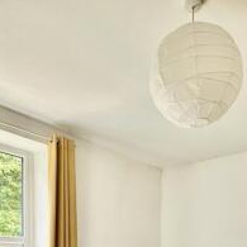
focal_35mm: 37
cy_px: 274
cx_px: 162
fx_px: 299
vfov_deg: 37.3
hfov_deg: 44.4
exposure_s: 1/99
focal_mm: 2.22
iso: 160
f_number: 2.2
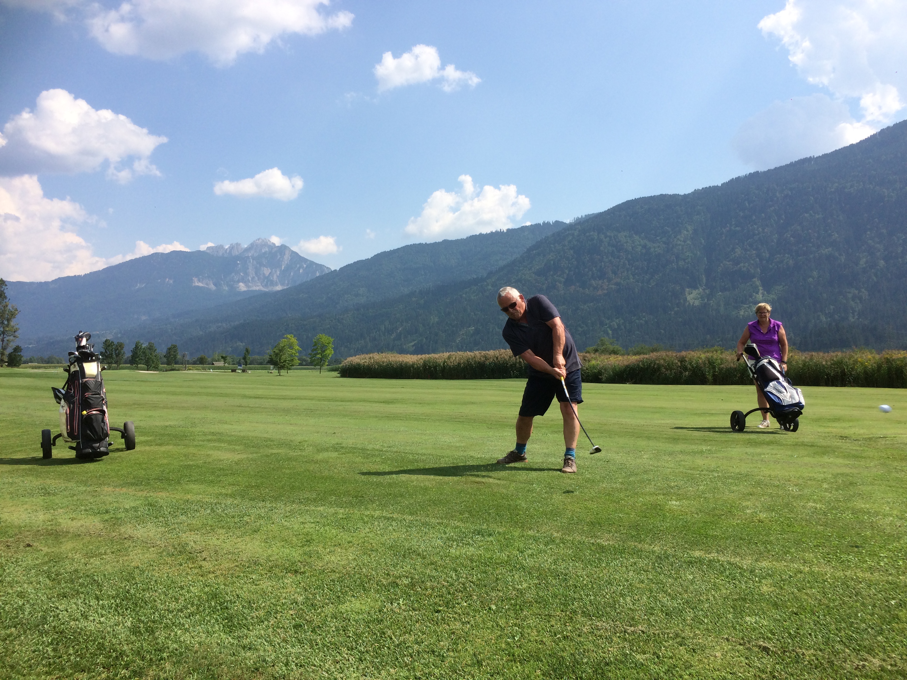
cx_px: 454
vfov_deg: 48.2
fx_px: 760
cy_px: 340
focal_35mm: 29
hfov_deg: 61.7
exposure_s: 1/2160
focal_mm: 4.15
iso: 32
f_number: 2.2
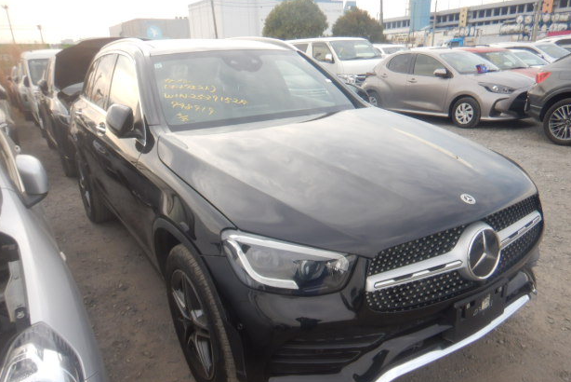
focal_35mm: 26
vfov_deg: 49.4
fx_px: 413
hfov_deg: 69.4
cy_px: 221
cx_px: 285
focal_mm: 4.3
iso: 125
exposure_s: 1/100
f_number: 2.8
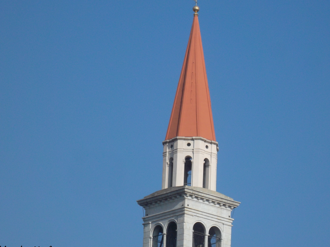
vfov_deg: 7.6
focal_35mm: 195
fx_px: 1859
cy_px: 97
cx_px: 208
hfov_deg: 10.1
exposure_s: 1/450
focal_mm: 24.5
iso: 80
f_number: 5.9
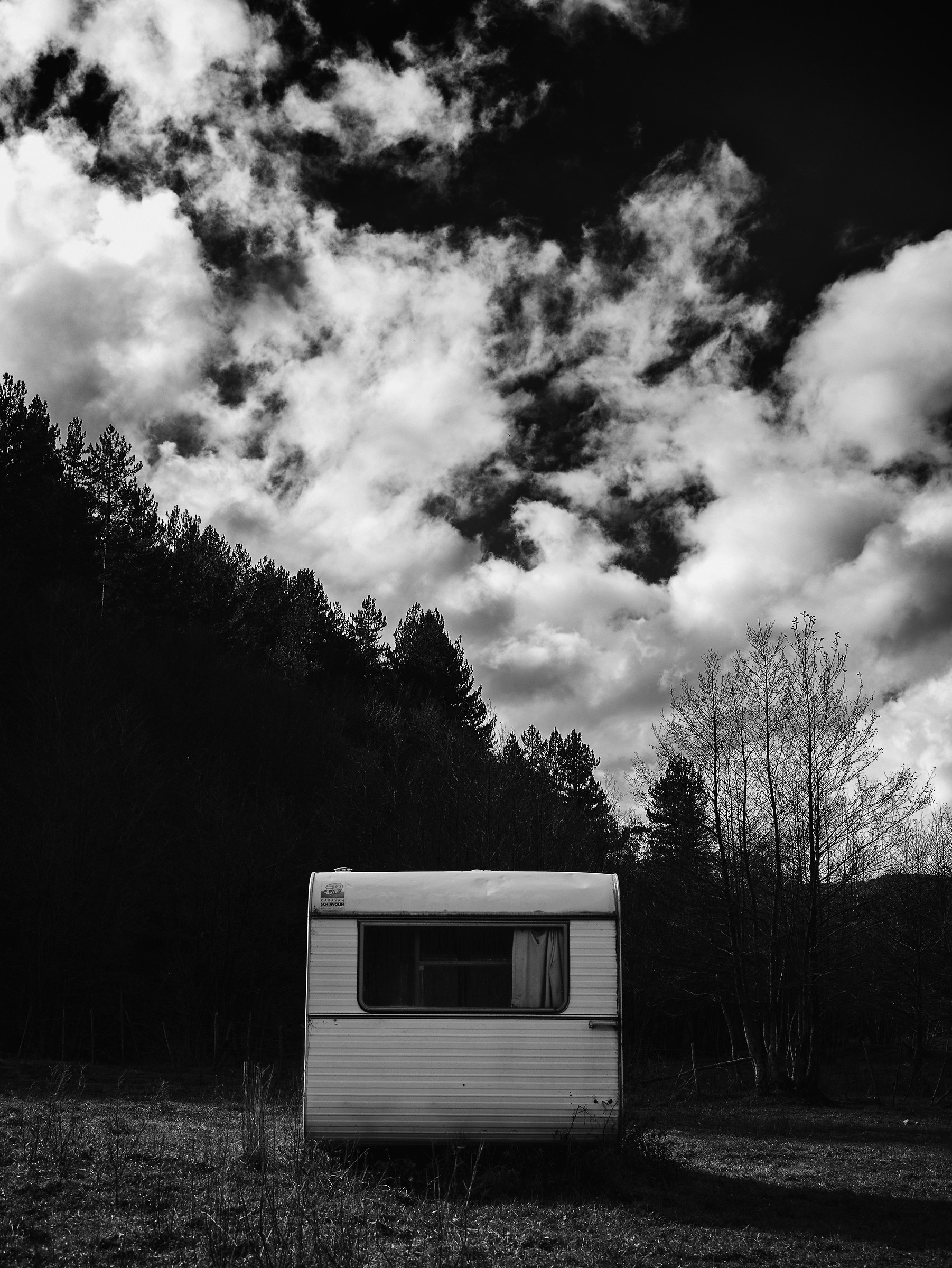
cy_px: 634
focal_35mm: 49
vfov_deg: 38.9
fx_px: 1796
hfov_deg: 29.7
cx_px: 476
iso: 200
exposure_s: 1/1000
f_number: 3.5
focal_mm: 24
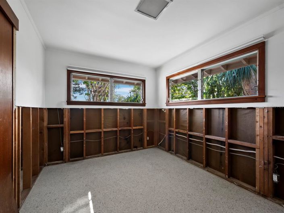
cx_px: 142
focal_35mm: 14
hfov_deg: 102.1
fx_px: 115
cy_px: 106
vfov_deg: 85.6
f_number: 11
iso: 400
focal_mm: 7
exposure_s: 1/4
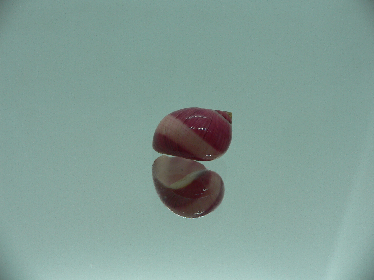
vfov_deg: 40.7
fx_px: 378
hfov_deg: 52.6
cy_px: 140
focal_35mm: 35
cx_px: 187
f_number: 2.8
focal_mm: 4.6
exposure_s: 1/80
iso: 80
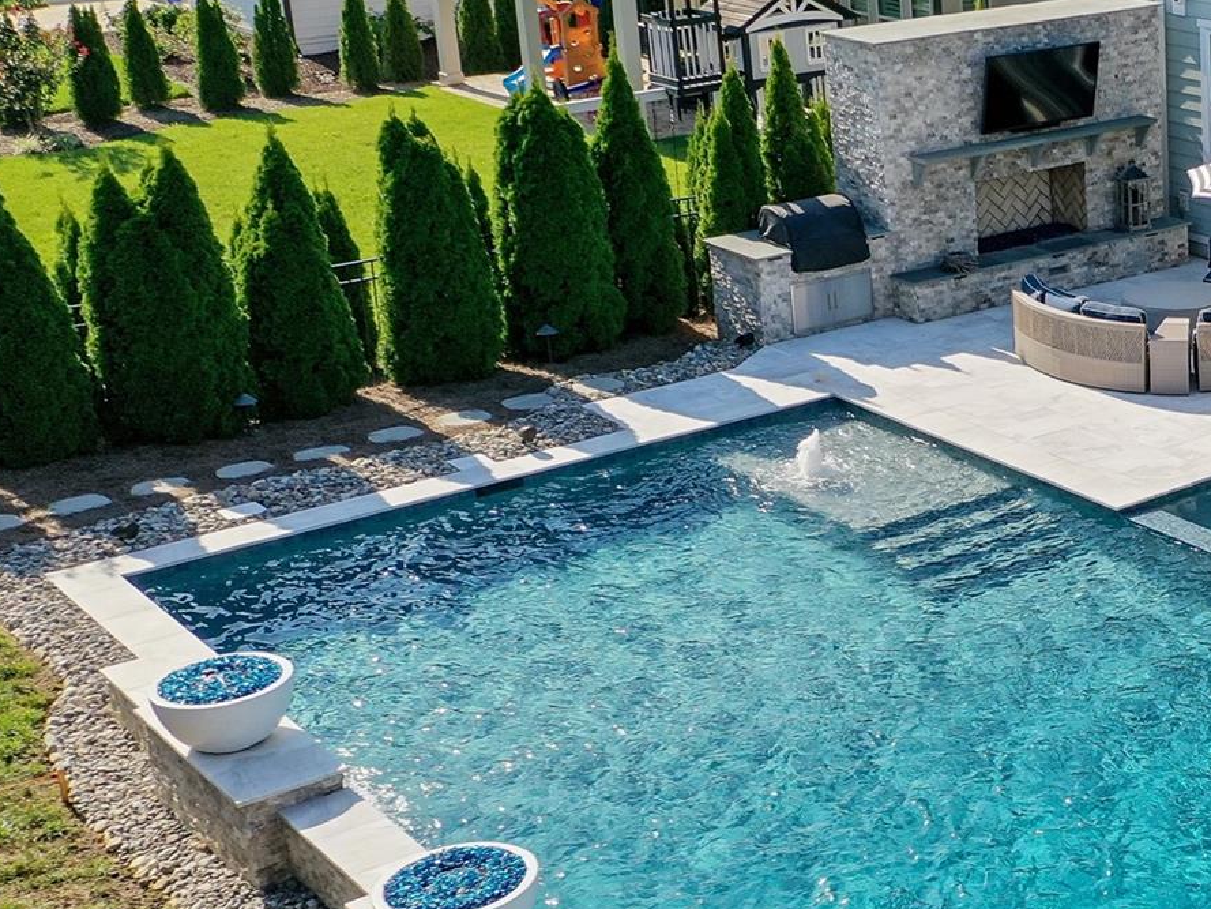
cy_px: 679
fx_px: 2169
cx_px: 1332
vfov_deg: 23.4
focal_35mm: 62
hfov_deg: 28.4
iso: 100
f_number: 3.5
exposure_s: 1/80
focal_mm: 10.26
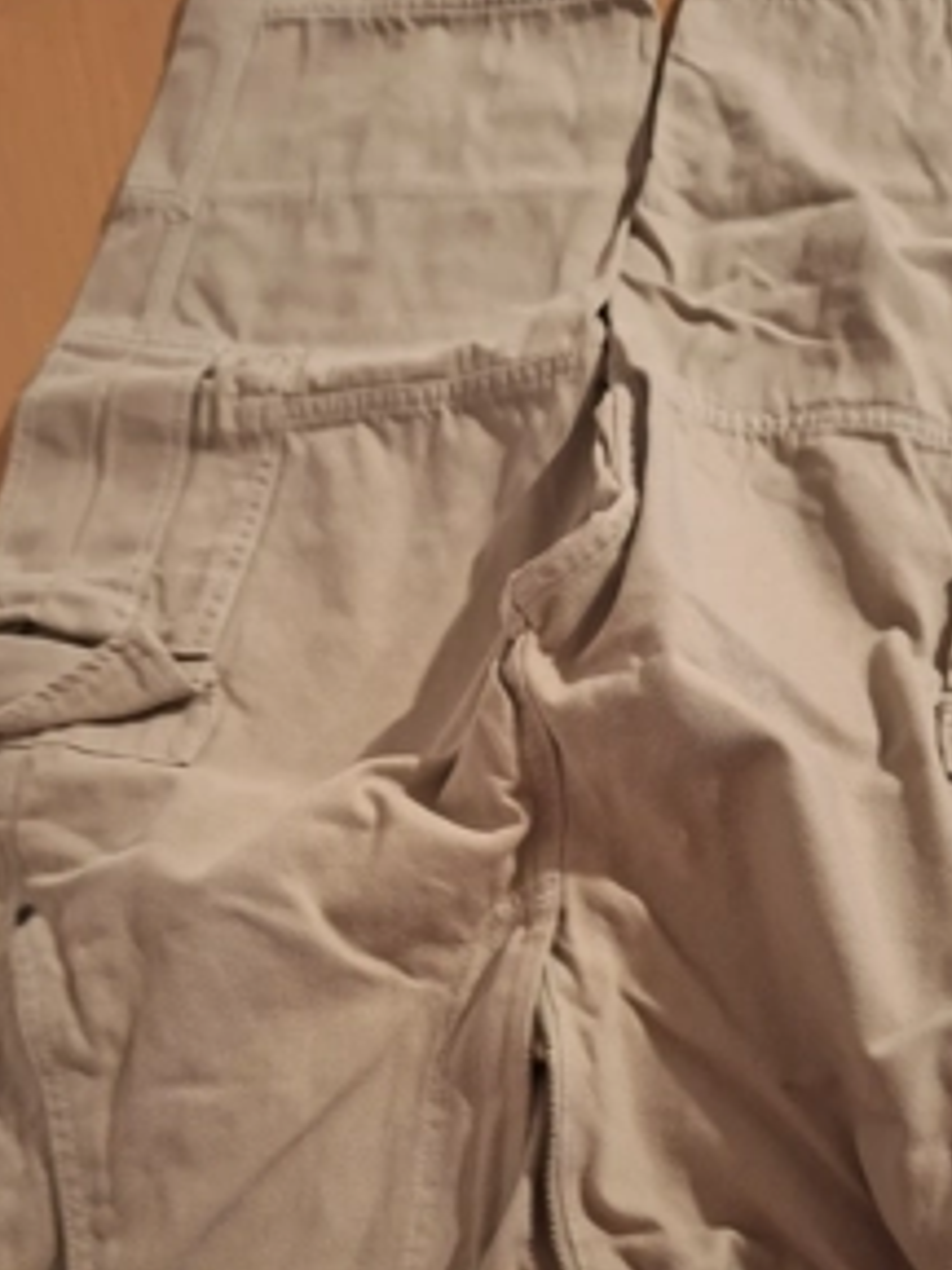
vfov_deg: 55.9
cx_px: 507
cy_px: 816
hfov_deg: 44.1
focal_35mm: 32
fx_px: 1173
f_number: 1.8
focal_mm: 5.54
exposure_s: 1/25
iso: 400
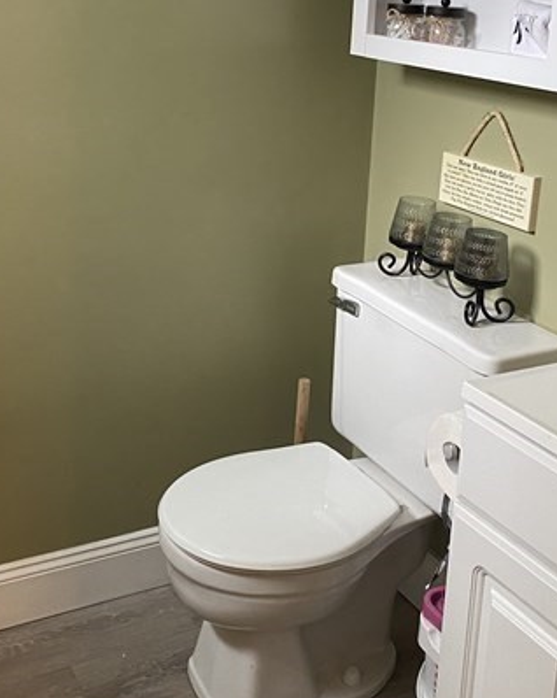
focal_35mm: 49
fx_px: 1010
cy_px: 182
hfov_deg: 30.8
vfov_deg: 37.2
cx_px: 286
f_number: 1.8
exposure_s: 1/60
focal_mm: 4.25
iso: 200
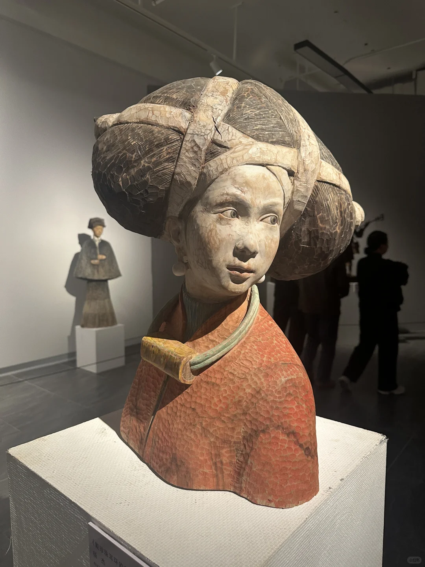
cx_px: 212
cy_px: 284
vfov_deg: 71.6
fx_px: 393
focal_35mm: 24
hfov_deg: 56.8
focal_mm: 6.86
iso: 250
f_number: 1.78
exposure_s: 1/85
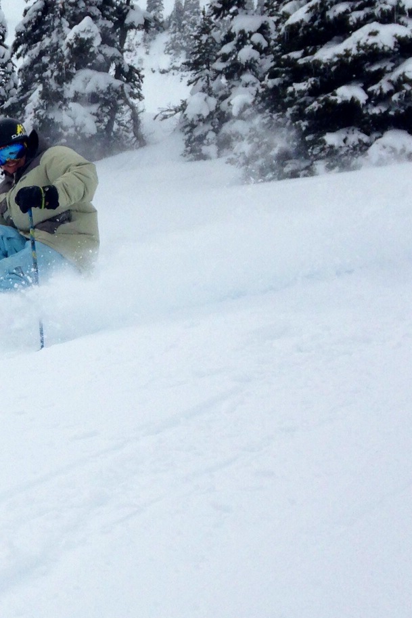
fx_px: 1321
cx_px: -152
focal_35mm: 77
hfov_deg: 16.6
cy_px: 324
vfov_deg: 26.3
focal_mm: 4.13
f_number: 2.4
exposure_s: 1/2710
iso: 50
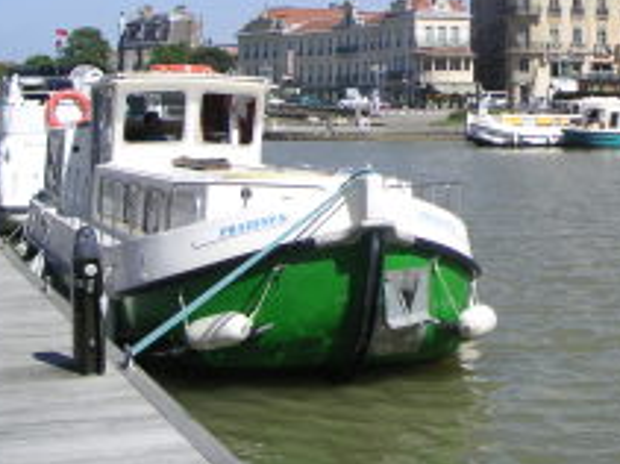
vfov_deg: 20.0
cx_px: 497
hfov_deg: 26.5
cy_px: 41
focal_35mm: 72
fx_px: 1289
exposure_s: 1/180
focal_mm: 6
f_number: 6.7
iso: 50
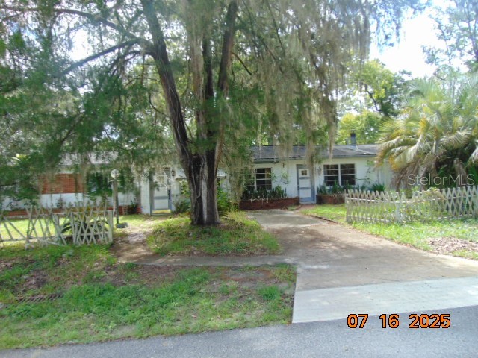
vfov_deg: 54.9
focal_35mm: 25
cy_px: 179
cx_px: 239
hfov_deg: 69.4
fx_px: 345
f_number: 3
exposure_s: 1/250
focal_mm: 4.5
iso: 80
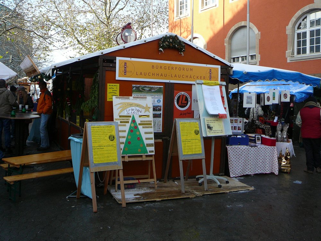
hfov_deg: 52.6
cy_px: 120
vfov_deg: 40.7
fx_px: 325
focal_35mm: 35
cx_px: 160
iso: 80
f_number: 2.8
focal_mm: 5.2
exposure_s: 1/320
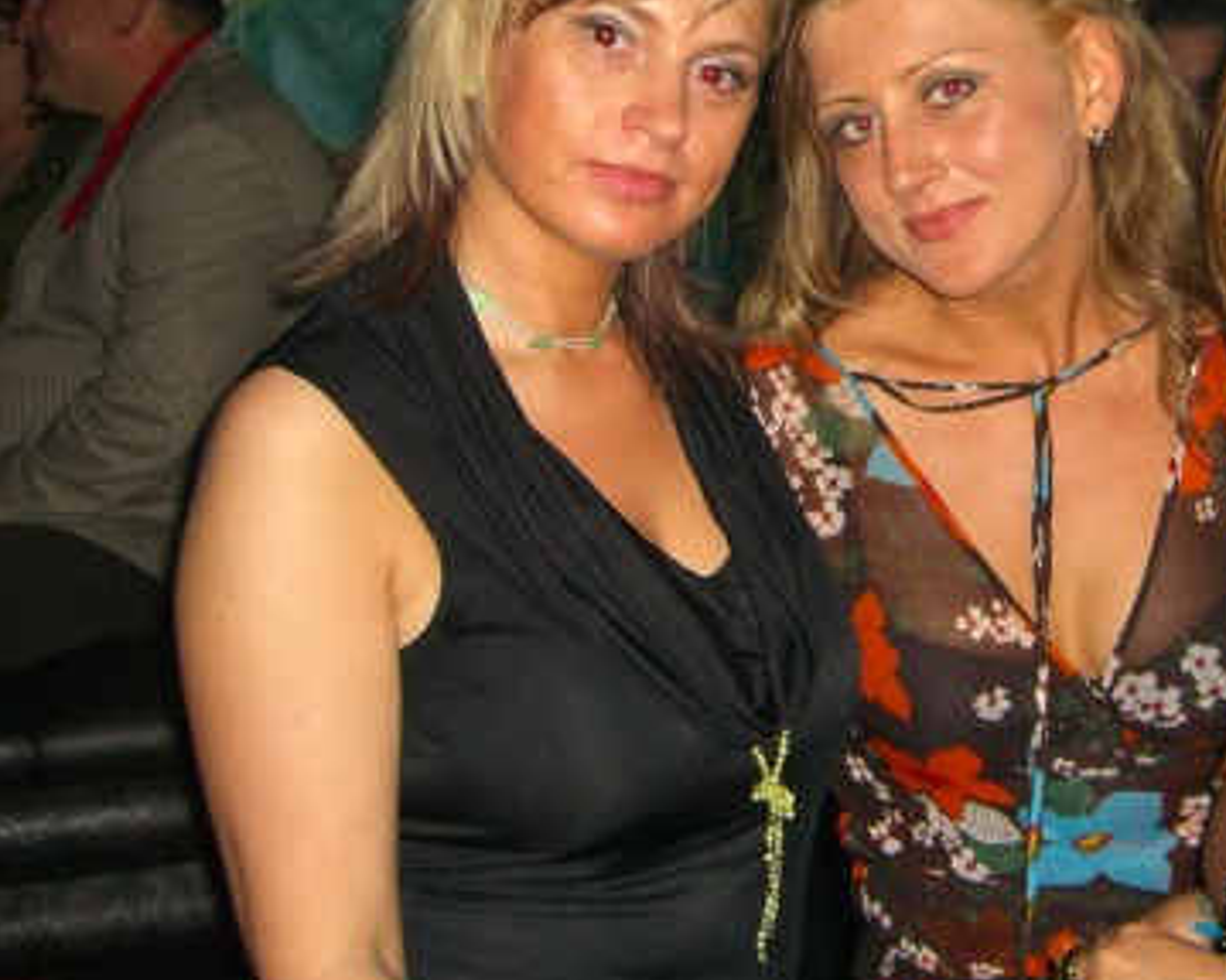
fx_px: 2249
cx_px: 936
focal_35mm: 62
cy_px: 270
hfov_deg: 29.9
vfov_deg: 24.4
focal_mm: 7.9
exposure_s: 1/60
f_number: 2.8
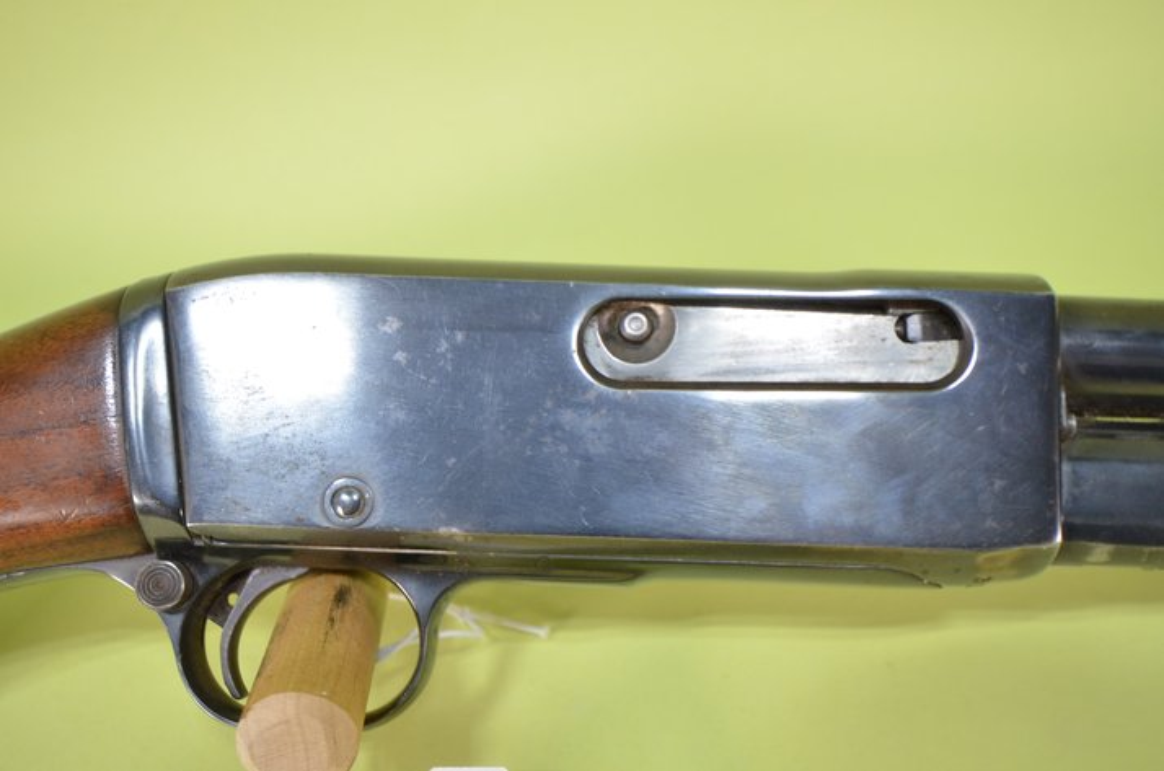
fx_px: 1162
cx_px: 582
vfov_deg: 36.7
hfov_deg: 53.2
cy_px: 386
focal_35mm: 36
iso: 800
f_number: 6.3
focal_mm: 24
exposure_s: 1/125
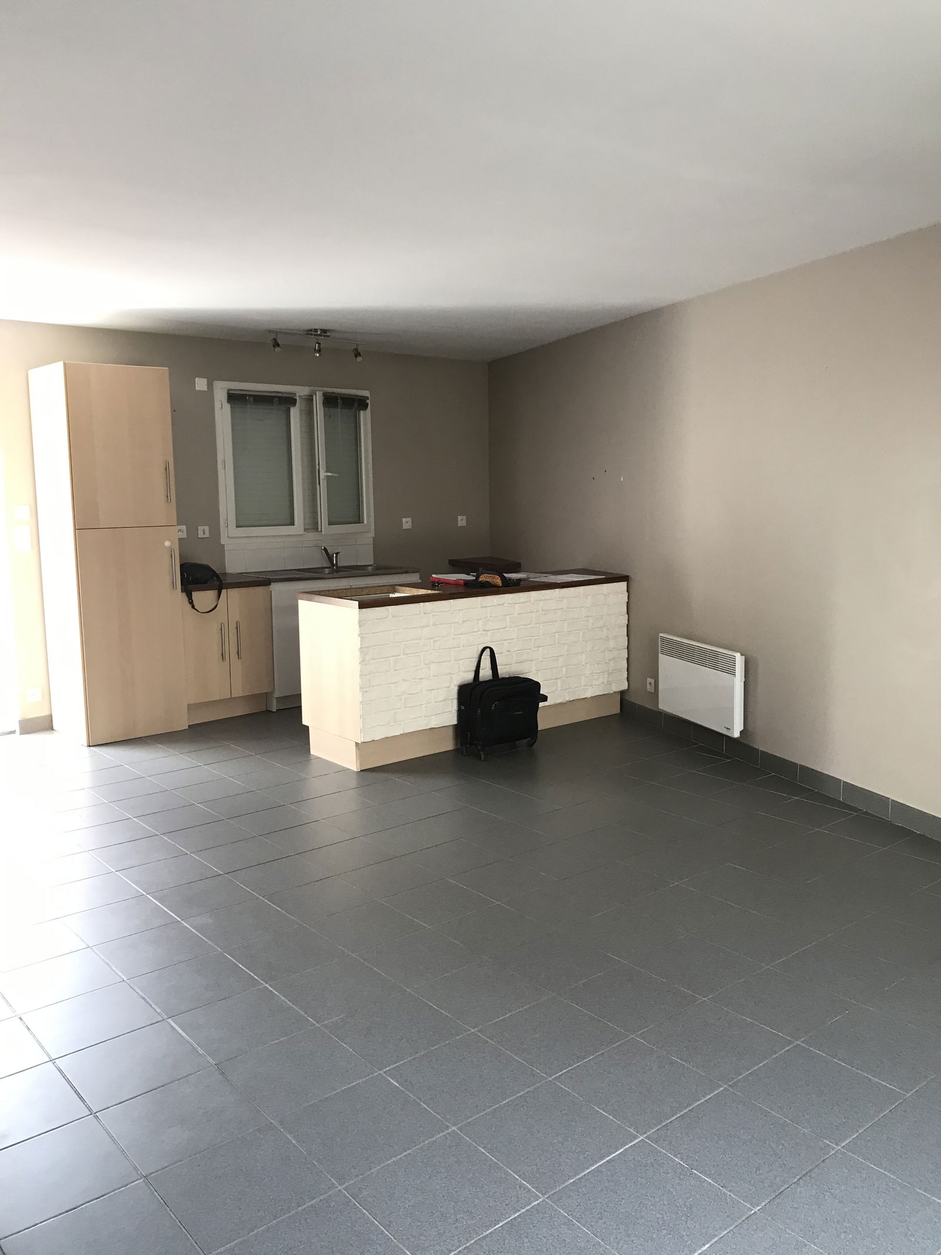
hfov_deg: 49.7
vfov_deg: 63.4
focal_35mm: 28
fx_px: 1015
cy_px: 628
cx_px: 470
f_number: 1.8
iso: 25
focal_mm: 3.99
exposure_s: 1/33
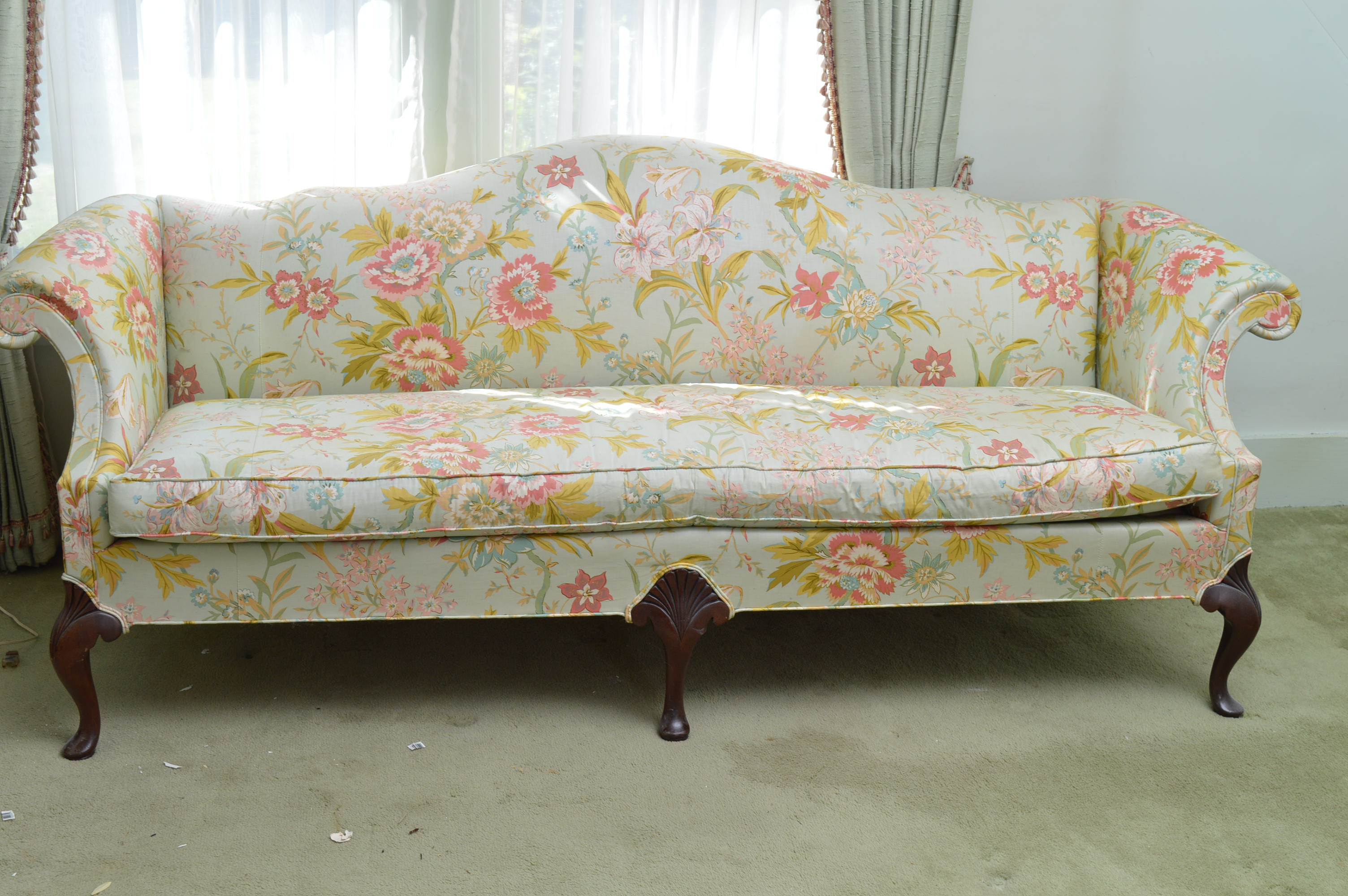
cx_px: 674
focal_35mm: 48
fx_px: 1796
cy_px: 448
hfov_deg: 41.1
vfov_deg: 28.0
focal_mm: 32
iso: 200
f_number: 7.1
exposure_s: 1/80
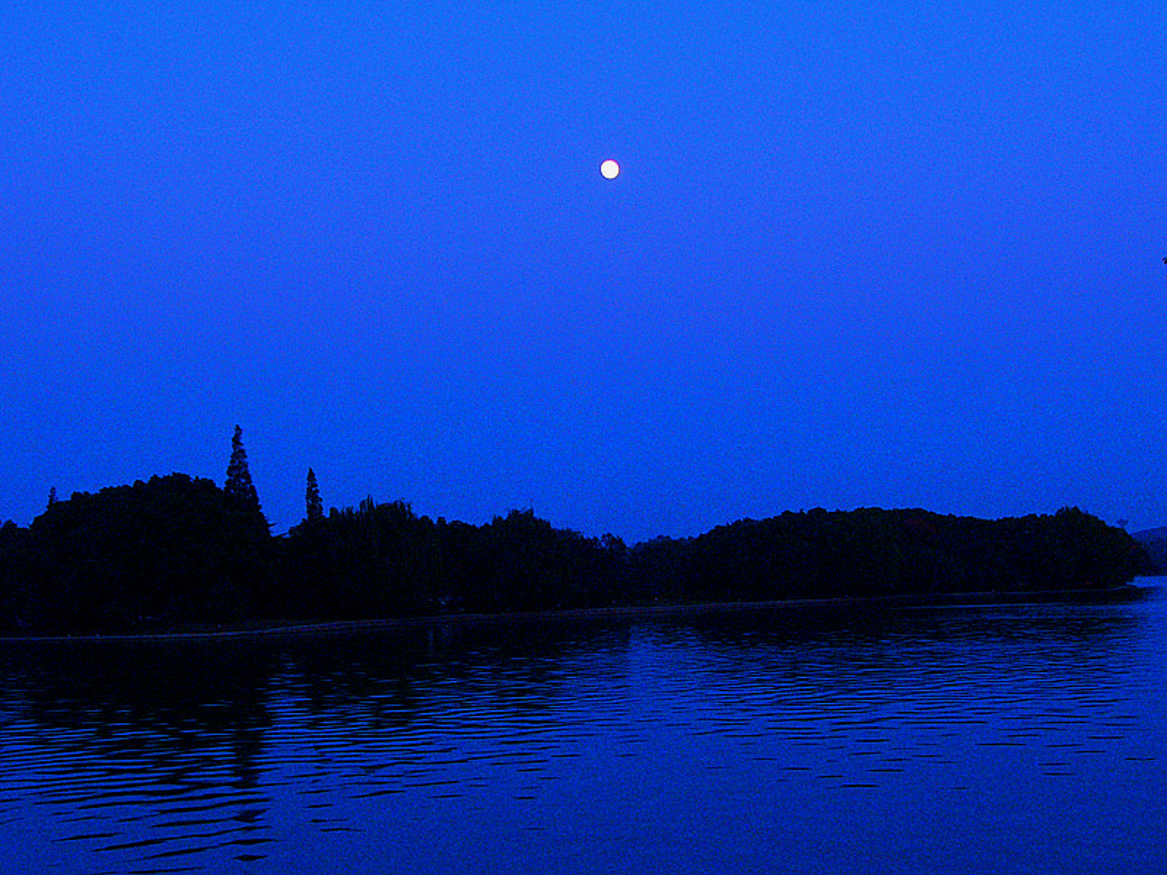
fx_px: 1686
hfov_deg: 38.2
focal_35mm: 50
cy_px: 438
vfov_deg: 29.1
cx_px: 584
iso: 100
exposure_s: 1/8
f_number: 6.5
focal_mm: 8.3
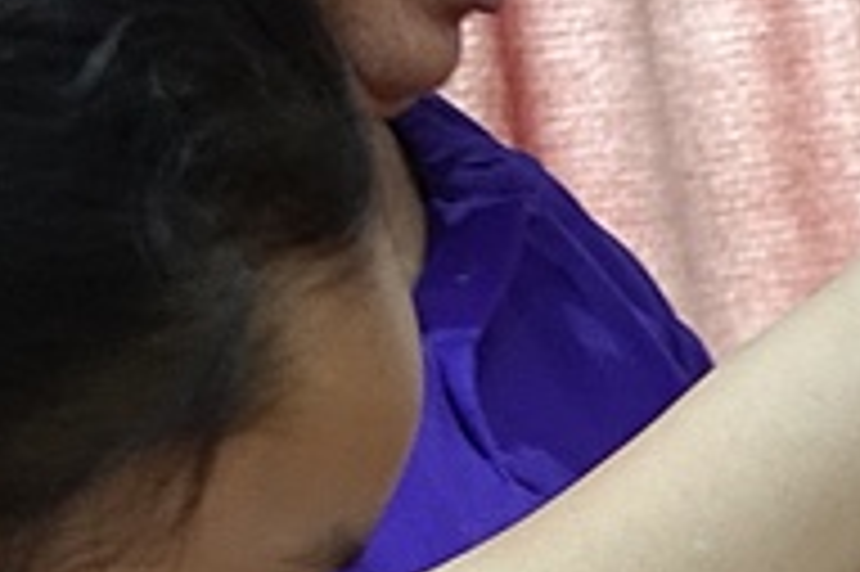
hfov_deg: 12.0
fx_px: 3843
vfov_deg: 8.0
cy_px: 1245
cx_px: 1418
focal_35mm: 161
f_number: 1.8
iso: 640
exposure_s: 1/60
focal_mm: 8.8
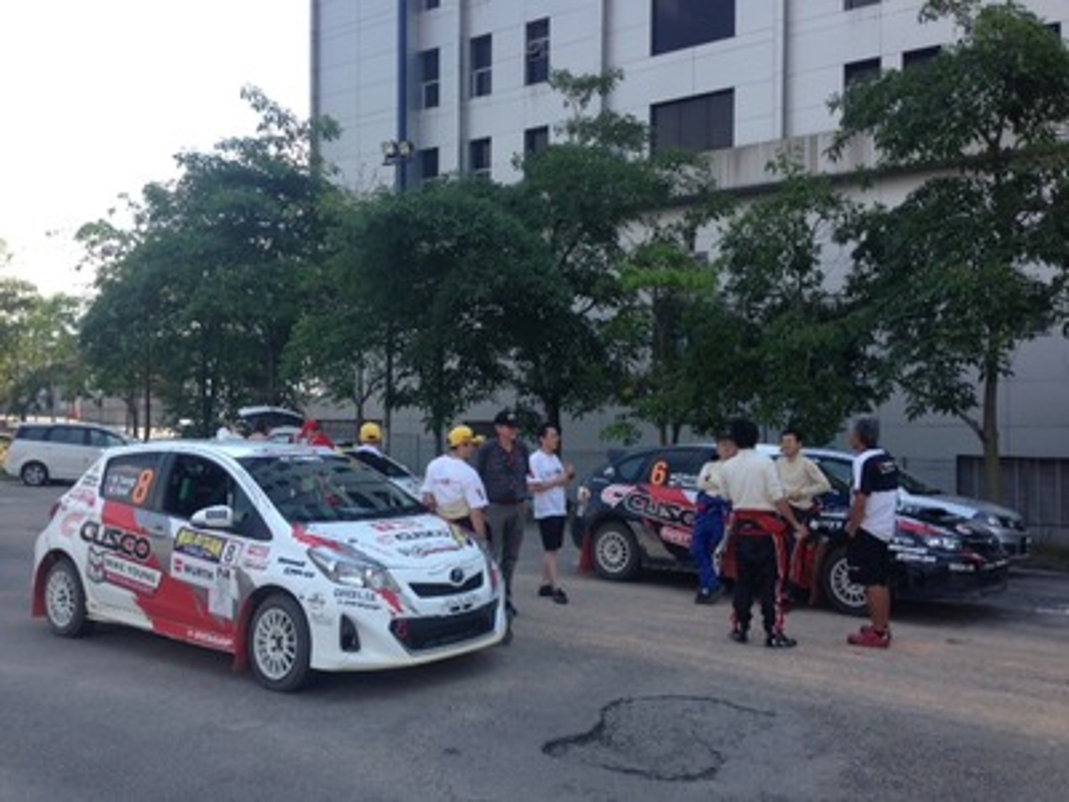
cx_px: 534
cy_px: 401
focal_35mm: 33
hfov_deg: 55.4
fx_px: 1019
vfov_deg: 42.9
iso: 50
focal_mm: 4.13
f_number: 2.4
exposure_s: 1/763
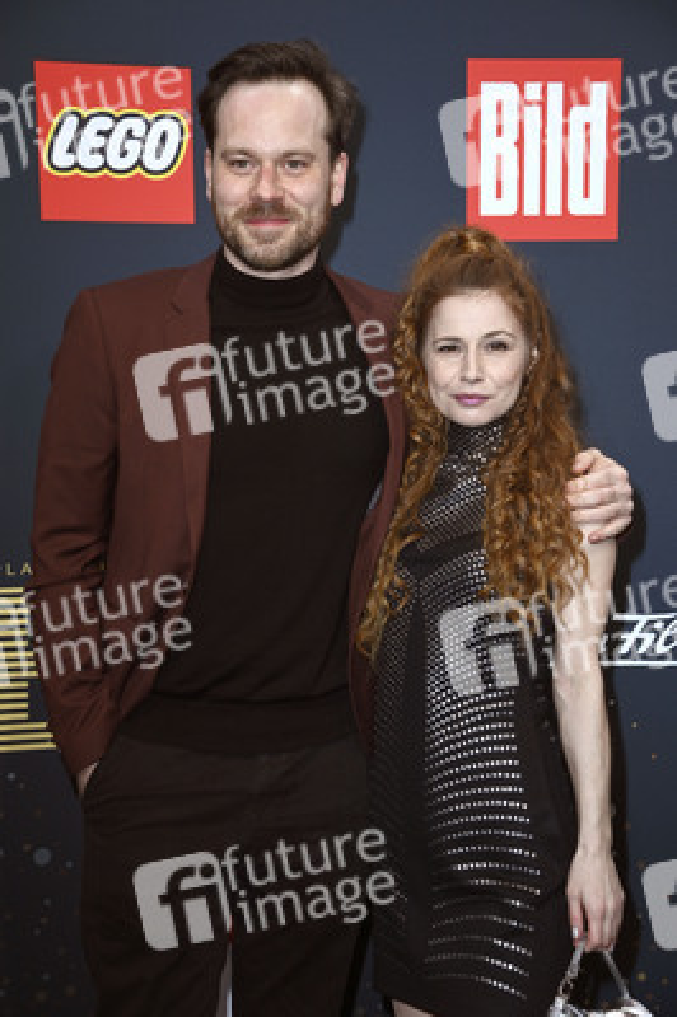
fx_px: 1978
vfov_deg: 28.9
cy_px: 508
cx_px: 338
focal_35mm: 70
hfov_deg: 19.4
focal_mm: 70
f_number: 5.6
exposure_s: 1/250
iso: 320
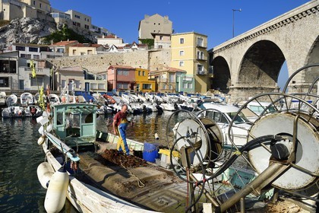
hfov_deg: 73.7
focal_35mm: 24
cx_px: 160
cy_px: 106
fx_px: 213
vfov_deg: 53.1
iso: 200
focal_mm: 24
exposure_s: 1/250
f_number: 14
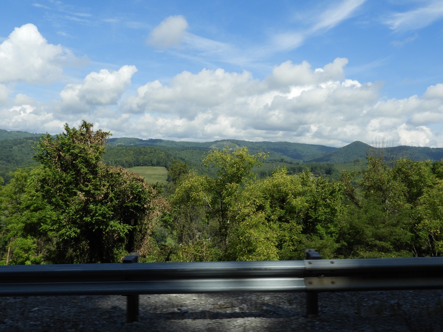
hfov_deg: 60.0
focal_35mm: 30
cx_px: 222
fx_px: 384
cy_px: 166
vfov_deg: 46.8
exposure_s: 1/1250
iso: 100
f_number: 3.5
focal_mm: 5.4
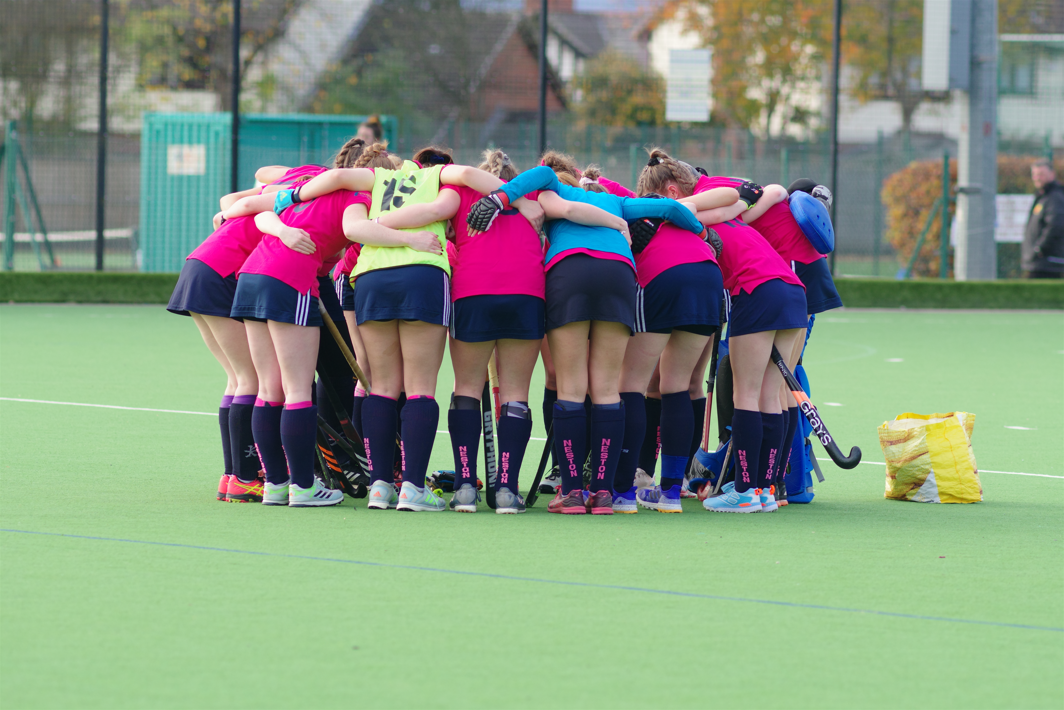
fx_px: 9132
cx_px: 532
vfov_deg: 4.4
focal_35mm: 309
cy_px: 355
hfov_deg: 6.7
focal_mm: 200
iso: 400
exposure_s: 1/400
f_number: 4
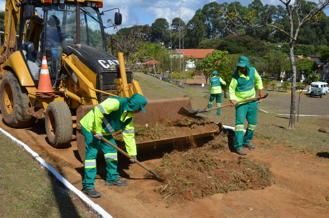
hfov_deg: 46.5
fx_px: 383
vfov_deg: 31.8
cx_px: 164
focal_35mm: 42
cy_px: 109
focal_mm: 28
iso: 800
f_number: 14
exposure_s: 1/800
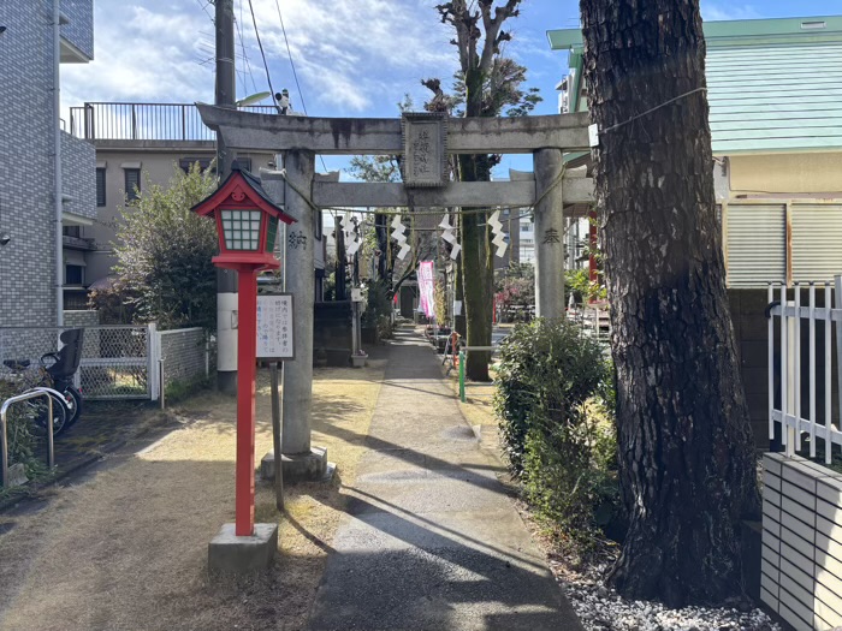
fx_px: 632
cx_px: 421
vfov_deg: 53.1
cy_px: 316
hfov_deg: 67.3
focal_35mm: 26
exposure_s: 1/1164
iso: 50
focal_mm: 5.96
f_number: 1.6
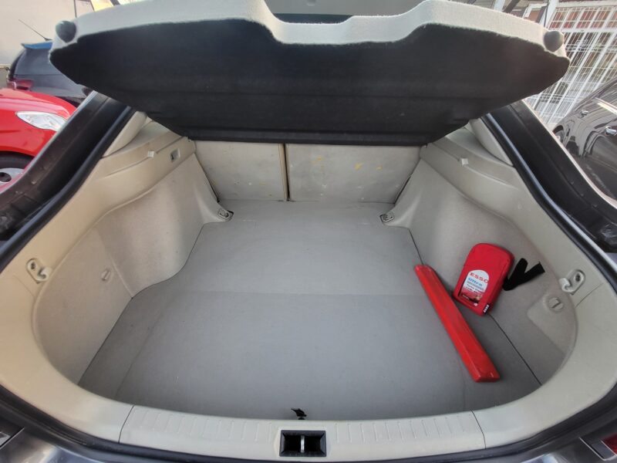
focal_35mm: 13
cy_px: 232
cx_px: 308
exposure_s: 1/50
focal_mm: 1.74
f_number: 2.2
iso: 125
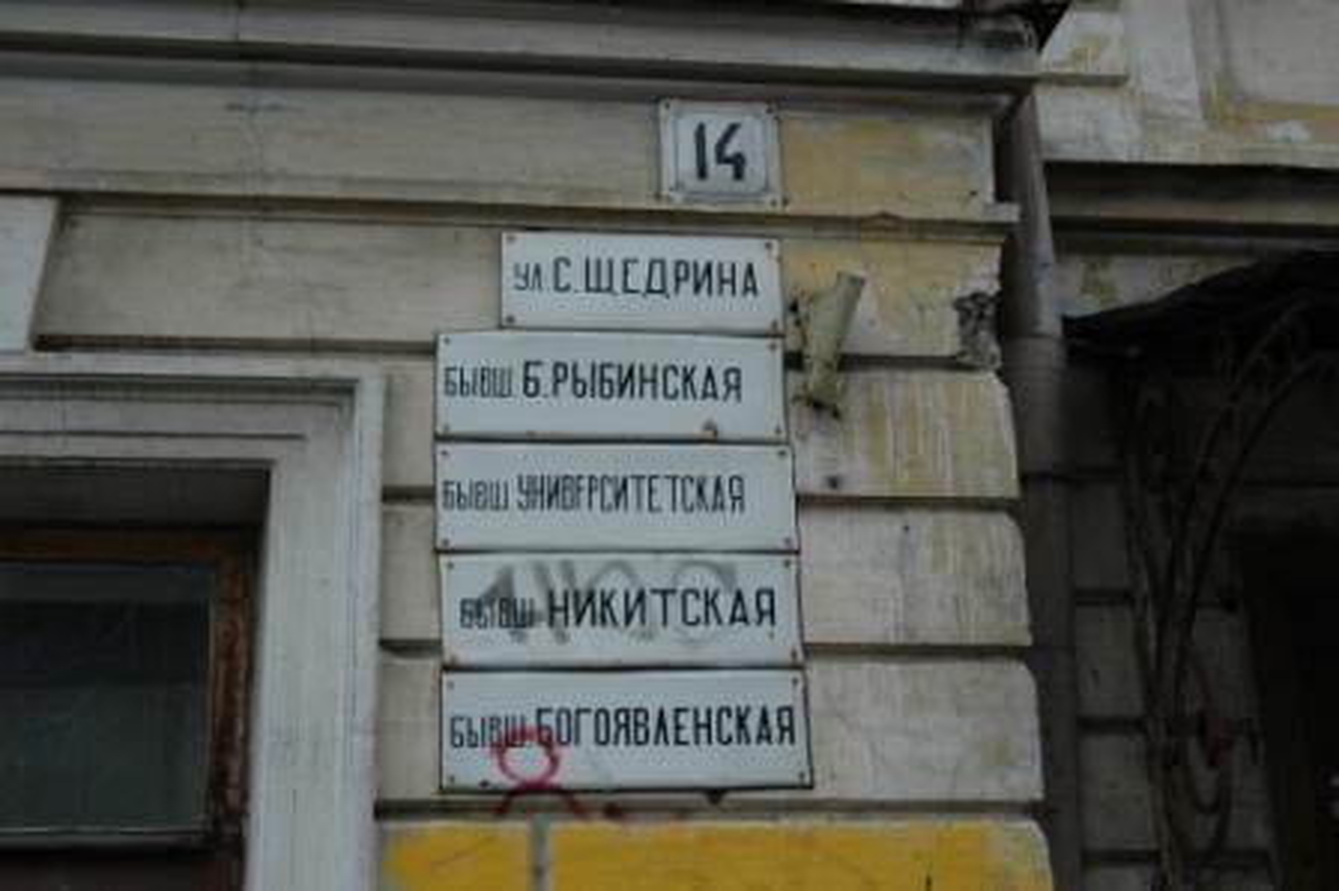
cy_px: 446
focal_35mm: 57
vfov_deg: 23.7
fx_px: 2118
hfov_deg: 35.1
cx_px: 670
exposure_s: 1/160
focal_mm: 38
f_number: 6.3
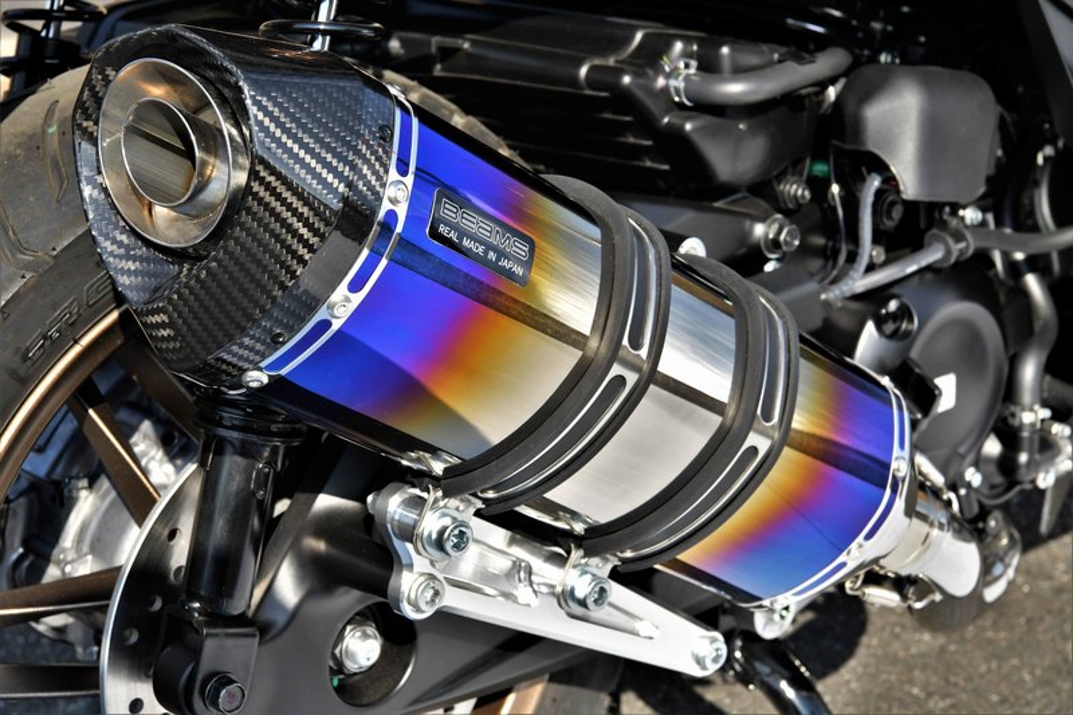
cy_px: 358
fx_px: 2086
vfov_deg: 19.4
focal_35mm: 70
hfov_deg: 28.8
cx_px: 536
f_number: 14
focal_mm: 70
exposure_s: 1/400
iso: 640
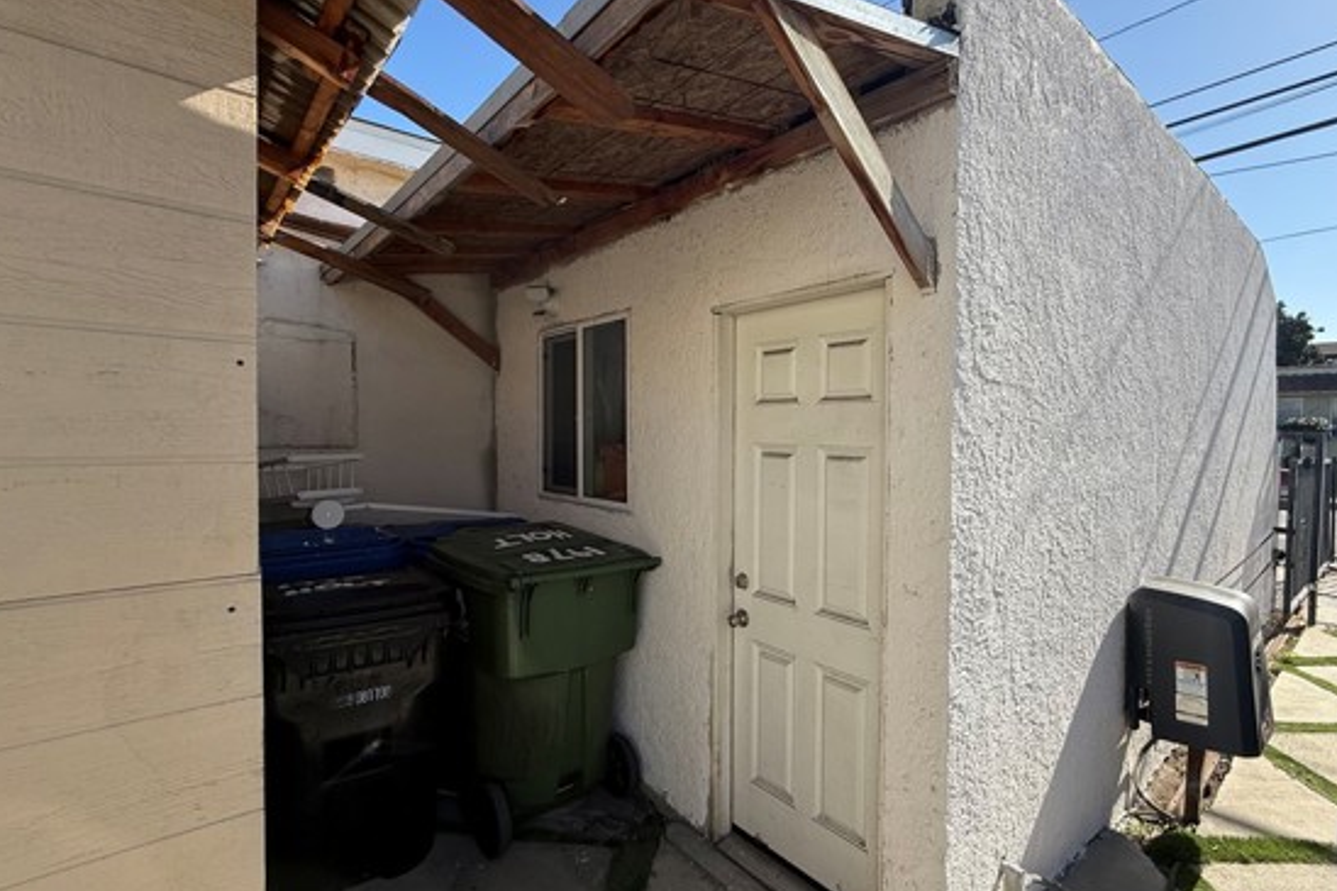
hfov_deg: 93.0
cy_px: 449
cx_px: 729
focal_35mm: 17
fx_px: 631
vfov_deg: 70.4
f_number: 2.2
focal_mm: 2.22
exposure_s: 1/1050
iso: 50
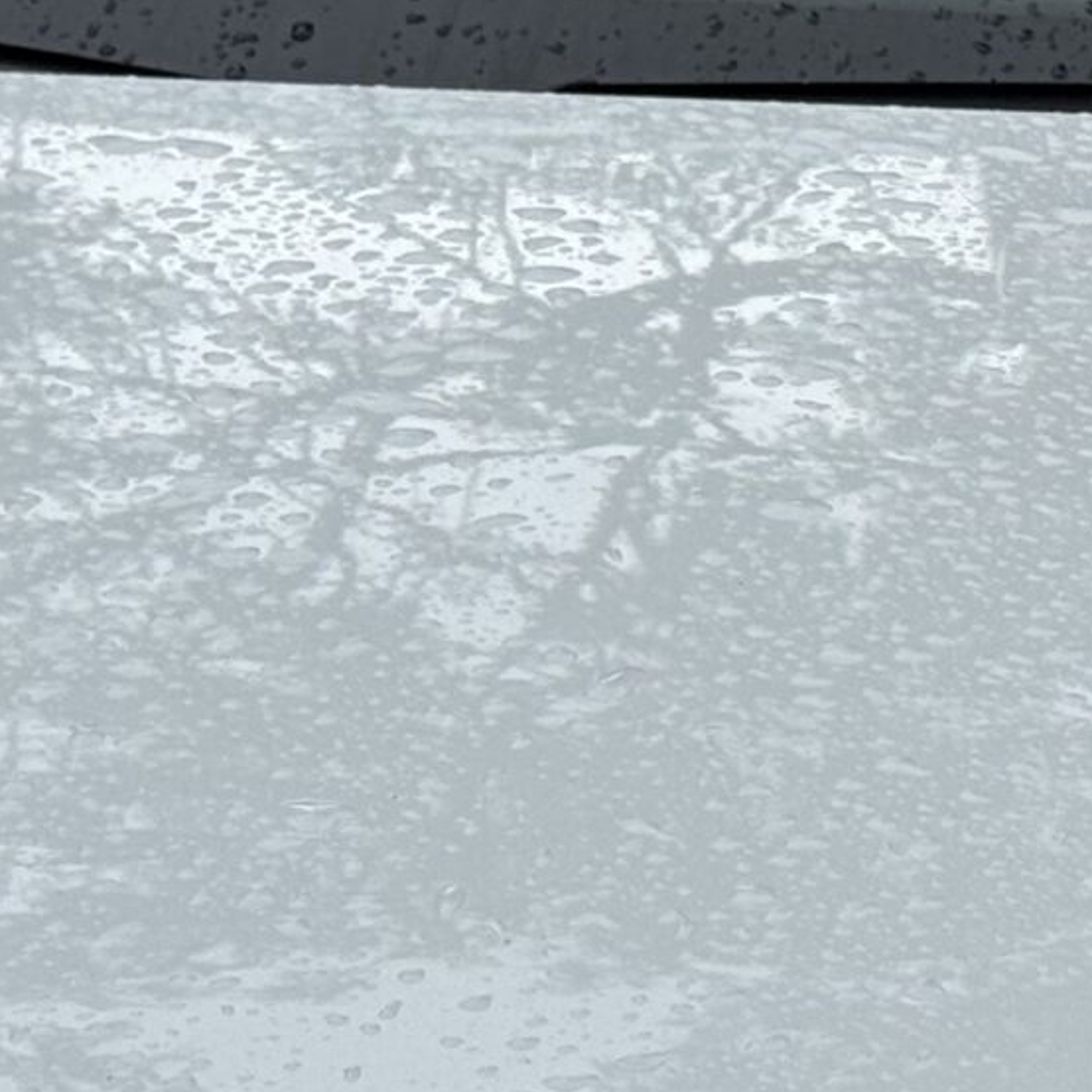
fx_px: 6995
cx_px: 1620
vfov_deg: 8.9
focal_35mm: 196
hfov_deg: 8.7
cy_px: 309
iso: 80
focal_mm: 6.76
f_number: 1.78
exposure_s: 1/2865
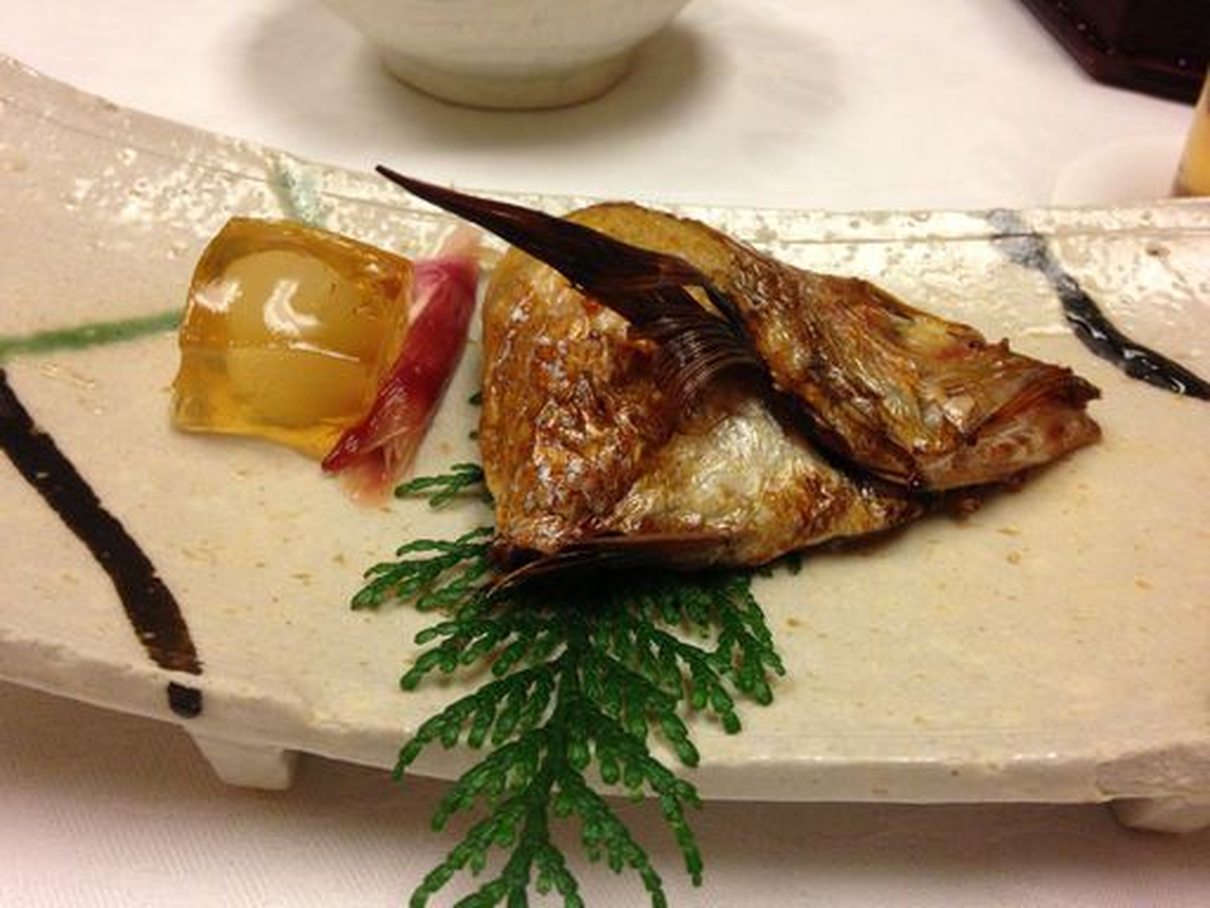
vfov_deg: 42.9
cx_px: 605
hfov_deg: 55.4
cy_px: 454
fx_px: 1154
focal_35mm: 33
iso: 125
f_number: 2.4
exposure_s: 1/20
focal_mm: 4.13
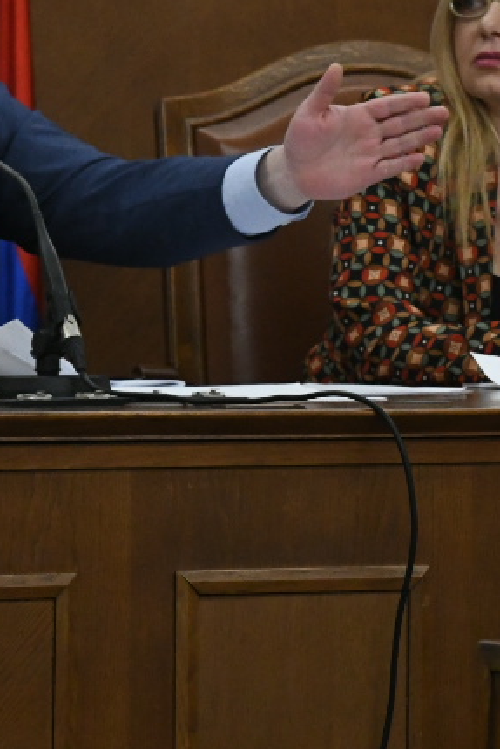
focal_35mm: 659
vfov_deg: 3.1
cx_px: 746
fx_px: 13717
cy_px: 214
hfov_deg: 2.1
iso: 4000
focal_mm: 175
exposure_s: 1/320
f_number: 6.3
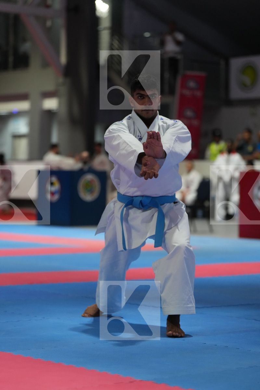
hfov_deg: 12.0
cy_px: 195
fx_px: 1235
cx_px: 130
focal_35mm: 114
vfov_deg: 17.9
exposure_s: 1/500
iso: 4000
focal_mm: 114
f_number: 2.8
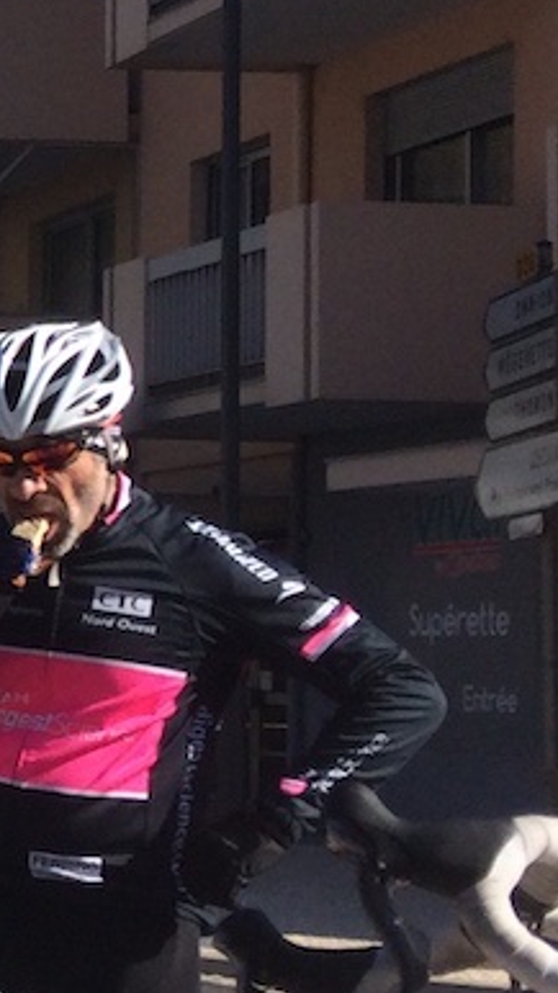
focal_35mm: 118
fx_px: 3105
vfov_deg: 18.2
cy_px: 453
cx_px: -1036
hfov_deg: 8.7
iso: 32
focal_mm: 4.15
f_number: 2.2
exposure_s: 1/1866
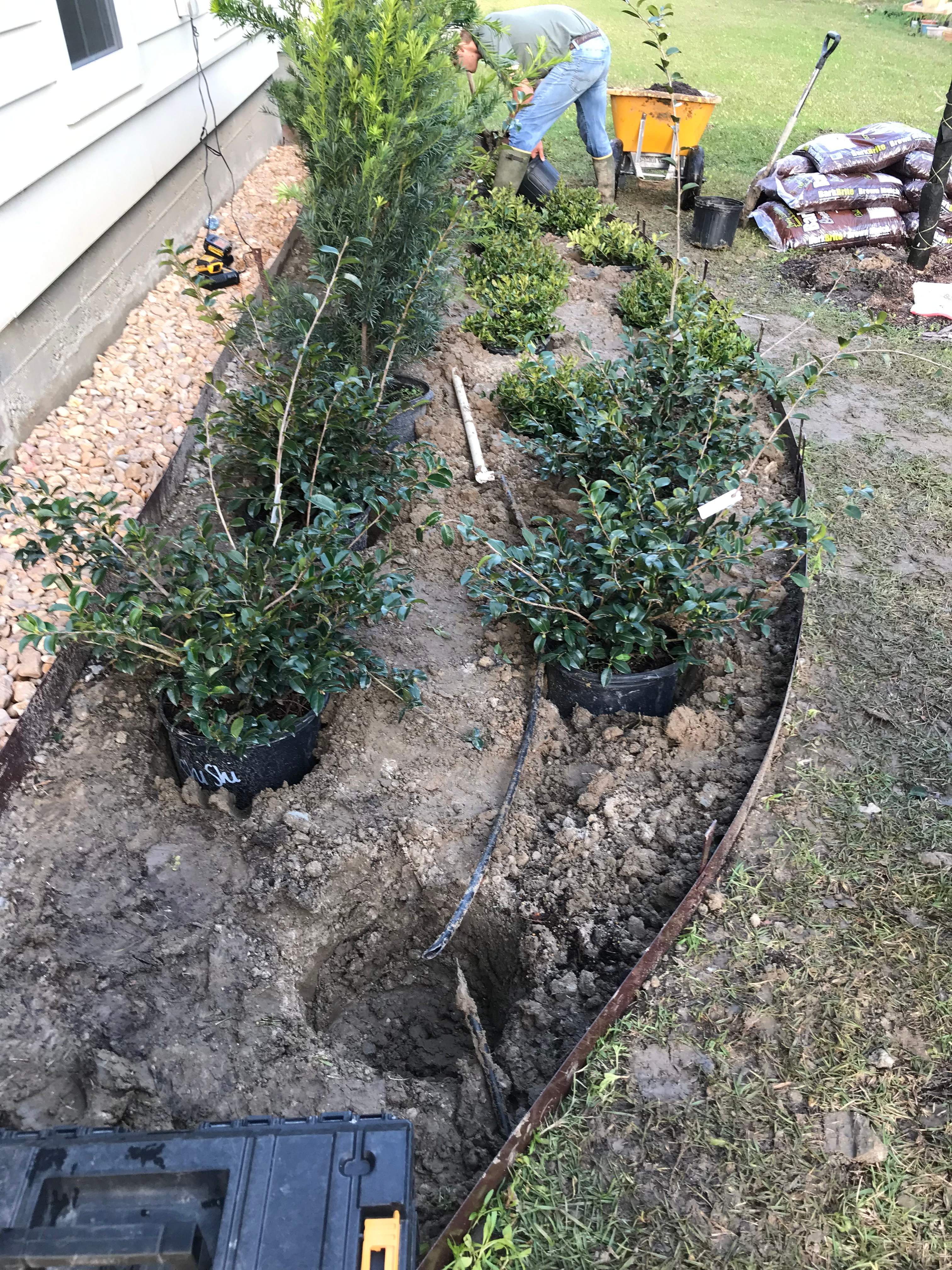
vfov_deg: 63.4
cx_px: 476
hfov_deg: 49.7
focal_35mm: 28
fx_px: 1027
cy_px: 635
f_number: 1.8
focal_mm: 3.99
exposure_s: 1/60
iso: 25
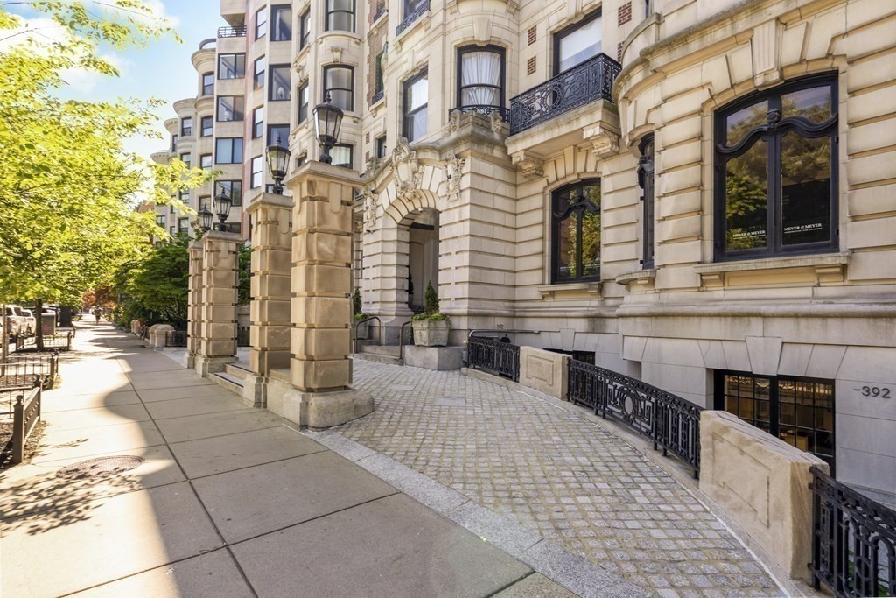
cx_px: 448
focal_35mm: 18
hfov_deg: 90.0
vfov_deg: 67.4
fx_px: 448
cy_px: 299
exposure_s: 1/20
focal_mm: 18
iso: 400
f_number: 11
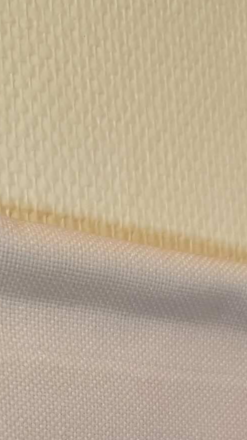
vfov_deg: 26.3
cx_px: 90
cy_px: 508
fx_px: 851
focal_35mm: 73
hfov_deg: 16.5
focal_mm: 7.01
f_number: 1.69
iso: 1746
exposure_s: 1/100
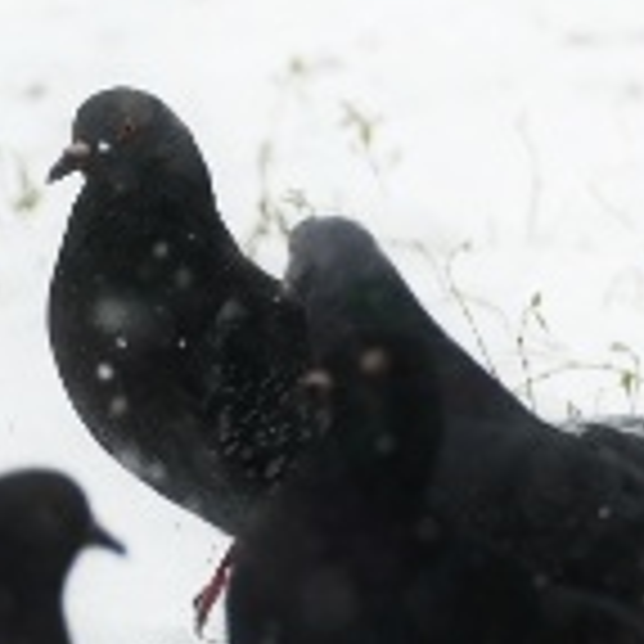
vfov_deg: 1.2
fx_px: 30415
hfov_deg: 1.2
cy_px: -1549
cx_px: 3418
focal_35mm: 1445
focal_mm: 150
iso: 500
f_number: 4
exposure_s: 1/1250
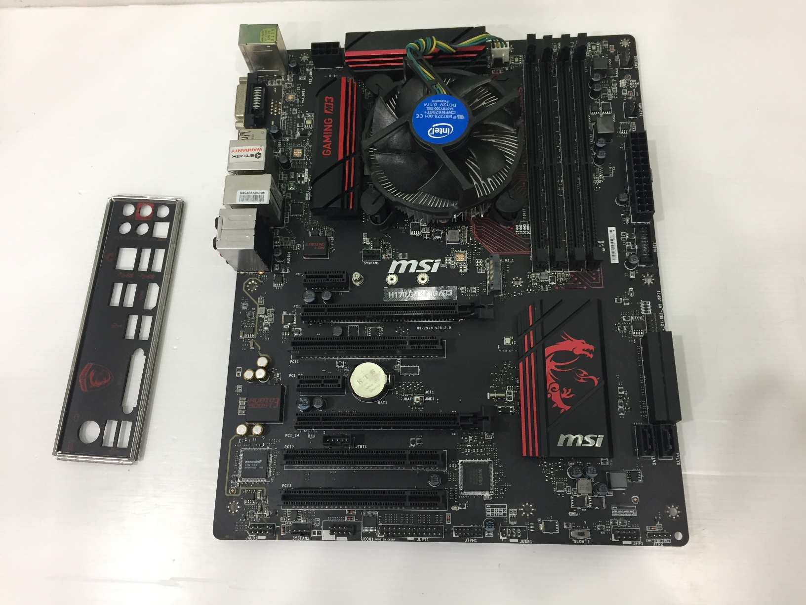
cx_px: 403
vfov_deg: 48.2
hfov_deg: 61.7
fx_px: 675
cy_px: 302
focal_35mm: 29
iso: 125
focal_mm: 4.15
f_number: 2.2
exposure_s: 1/33
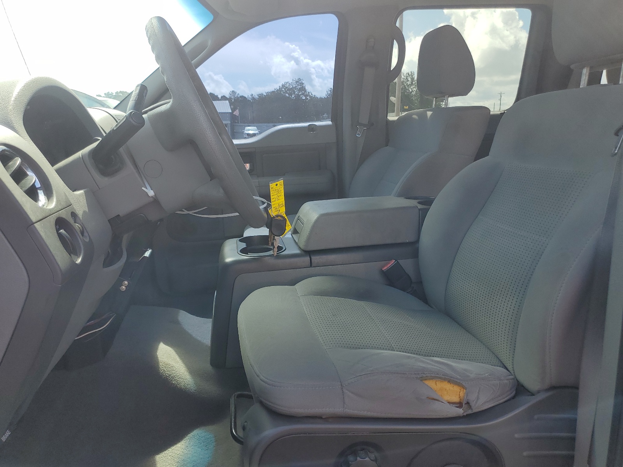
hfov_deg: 67.3
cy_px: 234
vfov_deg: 53.1
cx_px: 312
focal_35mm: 26
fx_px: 468
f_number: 1.5
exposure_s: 1/769
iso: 50
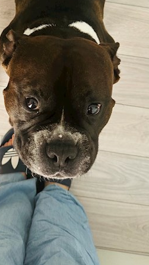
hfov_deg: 30.1
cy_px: 75
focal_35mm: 39
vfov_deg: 50.1
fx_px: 274
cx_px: 47
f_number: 1.78
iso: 160
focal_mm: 6.86
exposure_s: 1/121
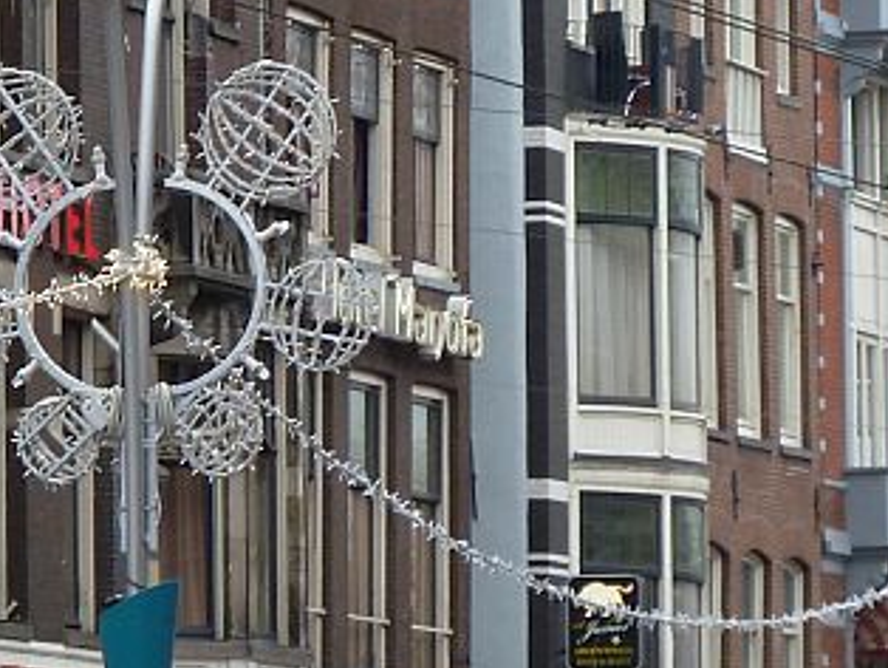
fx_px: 10705
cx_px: 288
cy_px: 515
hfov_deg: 4.7
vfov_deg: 3.6
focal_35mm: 417
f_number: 4.4
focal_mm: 21
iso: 100
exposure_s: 1/40
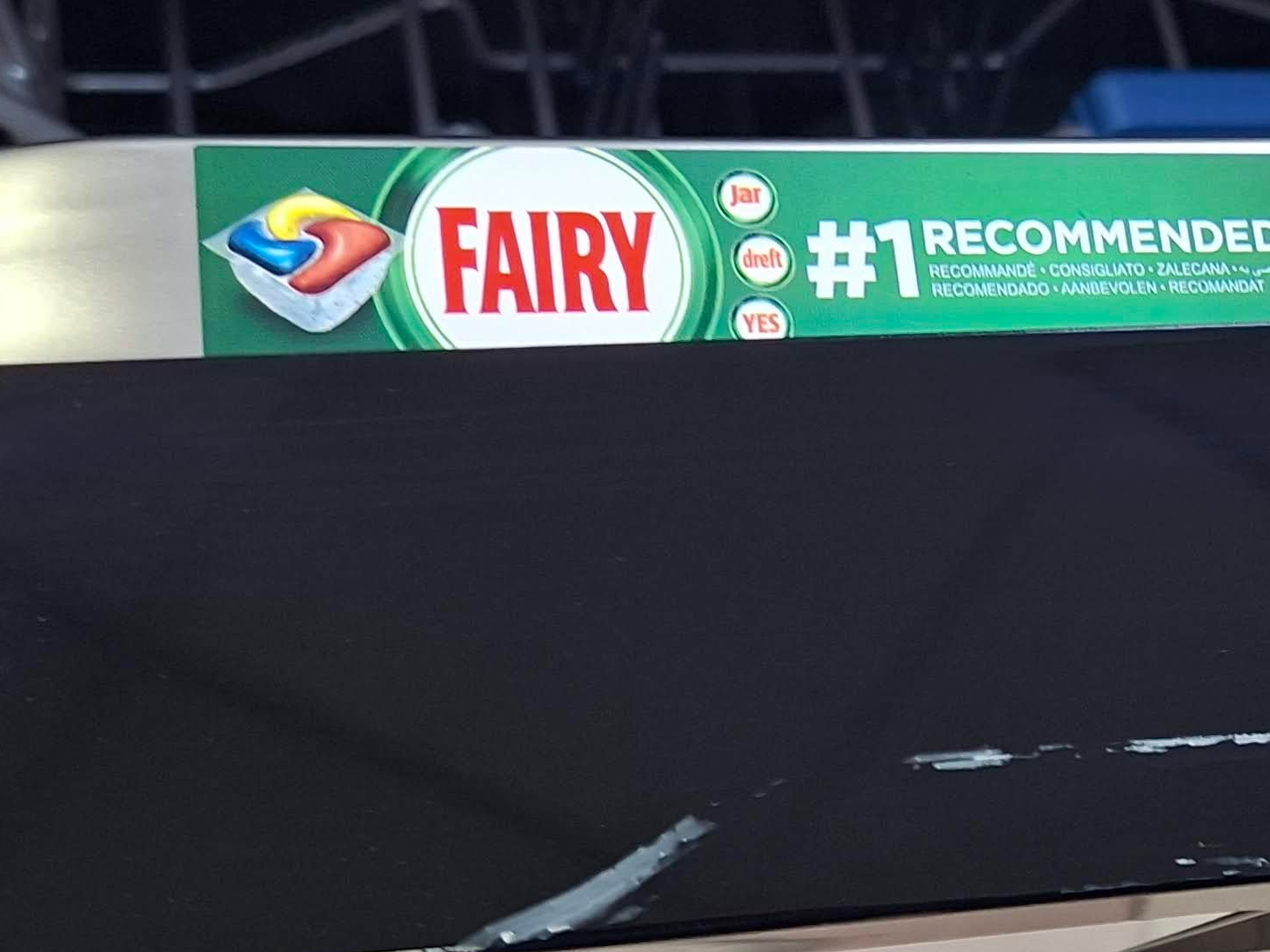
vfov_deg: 23.3
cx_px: 1053
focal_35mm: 63
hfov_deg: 29.9
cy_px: 386
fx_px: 2311
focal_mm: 5.54
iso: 250
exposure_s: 1/50
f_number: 1.8
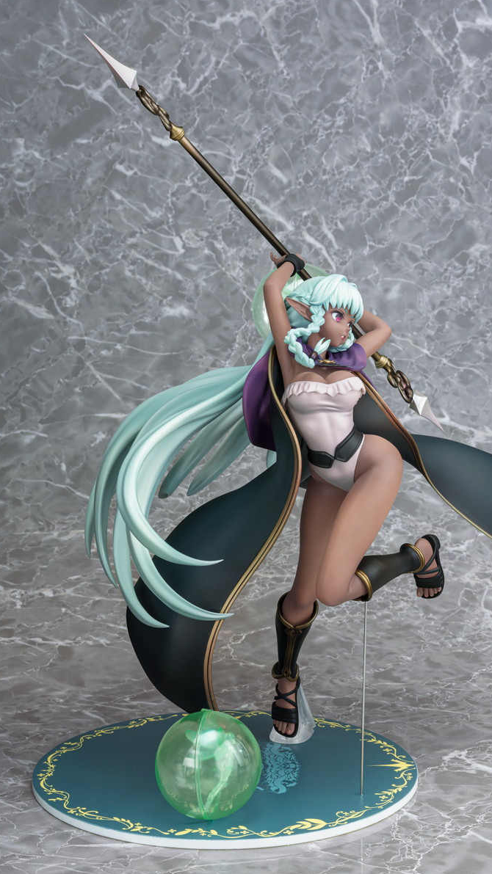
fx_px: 1299
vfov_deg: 37.2
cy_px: 437
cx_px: 280
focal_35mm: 56
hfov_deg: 21.4
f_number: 22
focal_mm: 64
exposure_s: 1/100
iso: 200
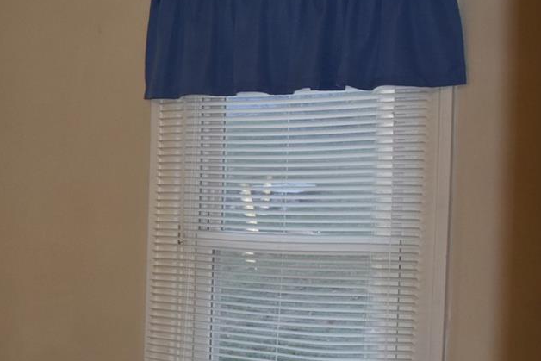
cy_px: 274
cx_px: -264
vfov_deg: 15.5
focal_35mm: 88
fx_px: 1323
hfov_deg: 20.0
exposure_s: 1/125
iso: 640
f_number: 5.6
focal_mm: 18
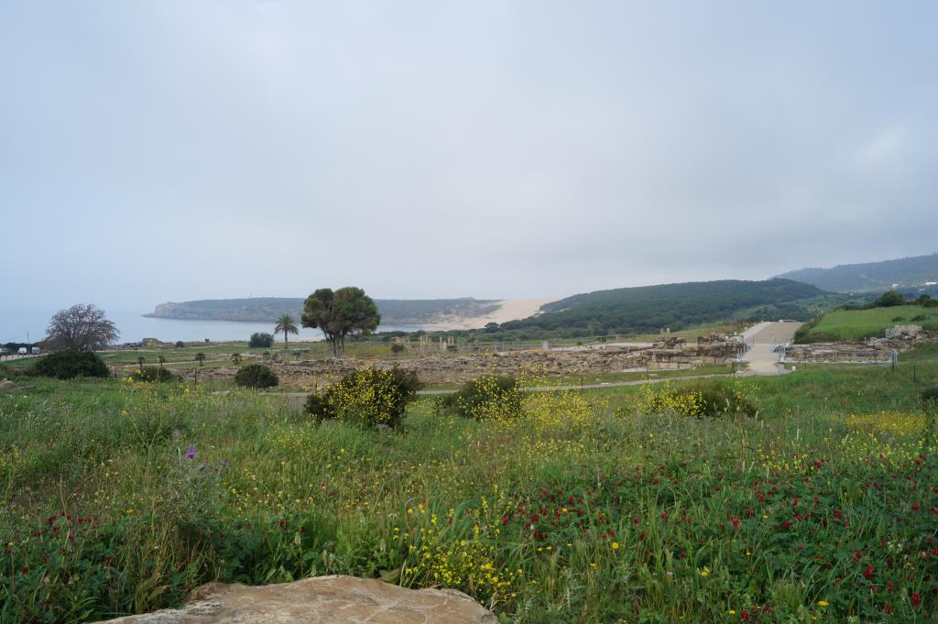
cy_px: 312
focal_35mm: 27
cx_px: 469
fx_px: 703
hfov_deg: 67.4
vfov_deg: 47.9
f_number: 9
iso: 100
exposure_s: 1/125
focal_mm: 18
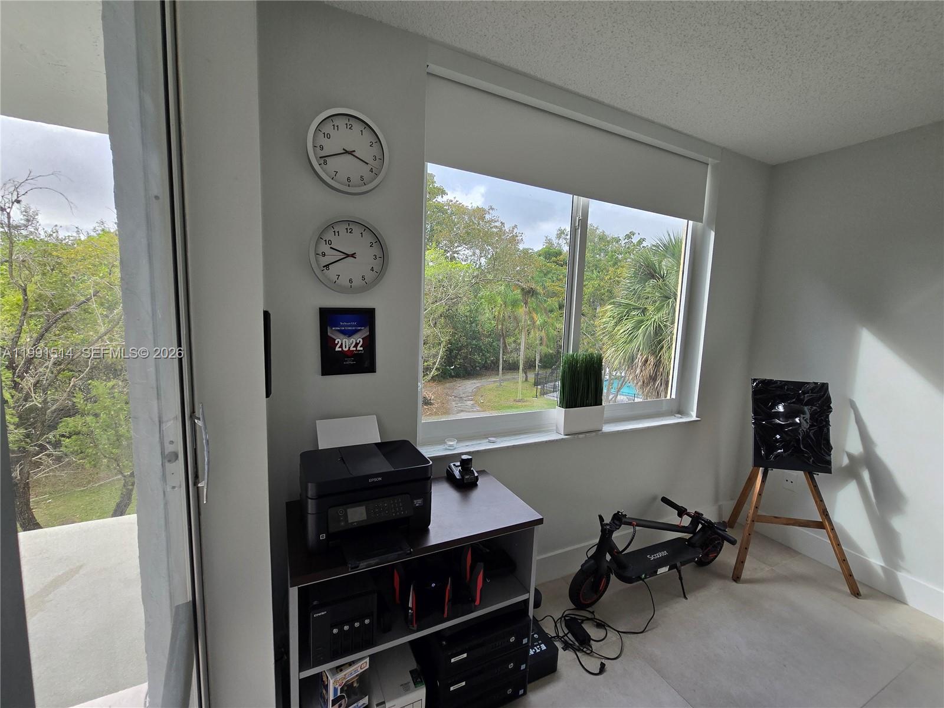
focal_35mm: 13
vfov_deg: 89.9
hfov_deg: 106.2
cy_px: 354
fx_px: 355
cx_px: 472
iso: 50
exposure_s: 1/208
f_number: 2.2
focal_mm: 2.2
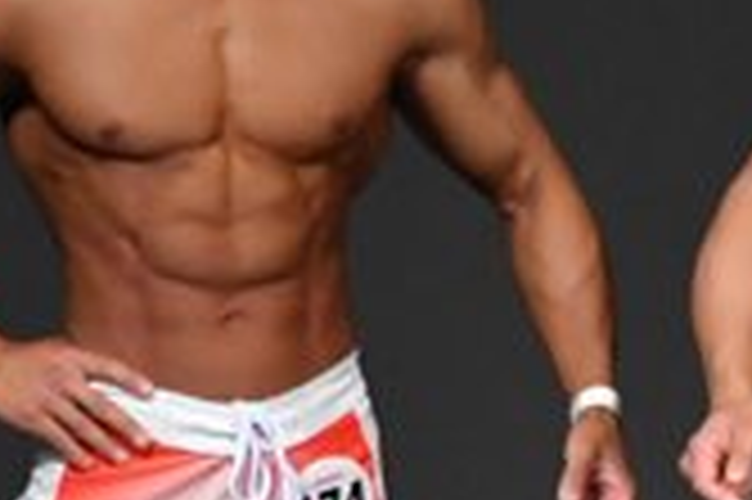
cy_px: 541
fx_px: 36227
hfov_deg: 1.2
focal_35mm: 1736
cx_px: 745
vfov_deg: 0.8
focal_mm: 250
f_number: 5.6
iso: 4000
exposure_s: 1/400
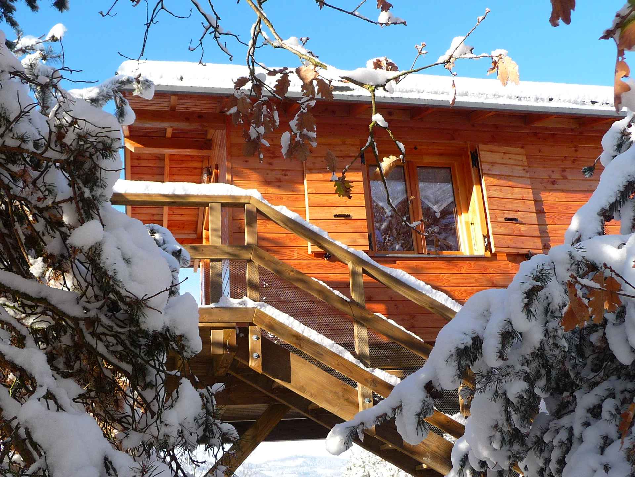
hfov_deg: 44.8
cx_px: 318
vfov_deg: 34.3
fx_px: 770
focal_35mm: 42
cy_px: 238
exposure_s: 1/400
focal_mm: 4.7
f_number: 3.3
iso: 100
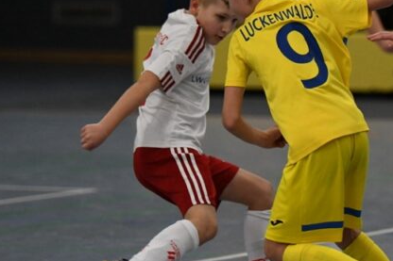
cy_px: 106
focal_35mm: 394
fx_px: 4299
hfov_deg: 5.2
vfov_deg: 3.5
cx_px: 312
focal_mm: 160
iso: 5000
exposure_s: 1/1250
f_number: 2.8
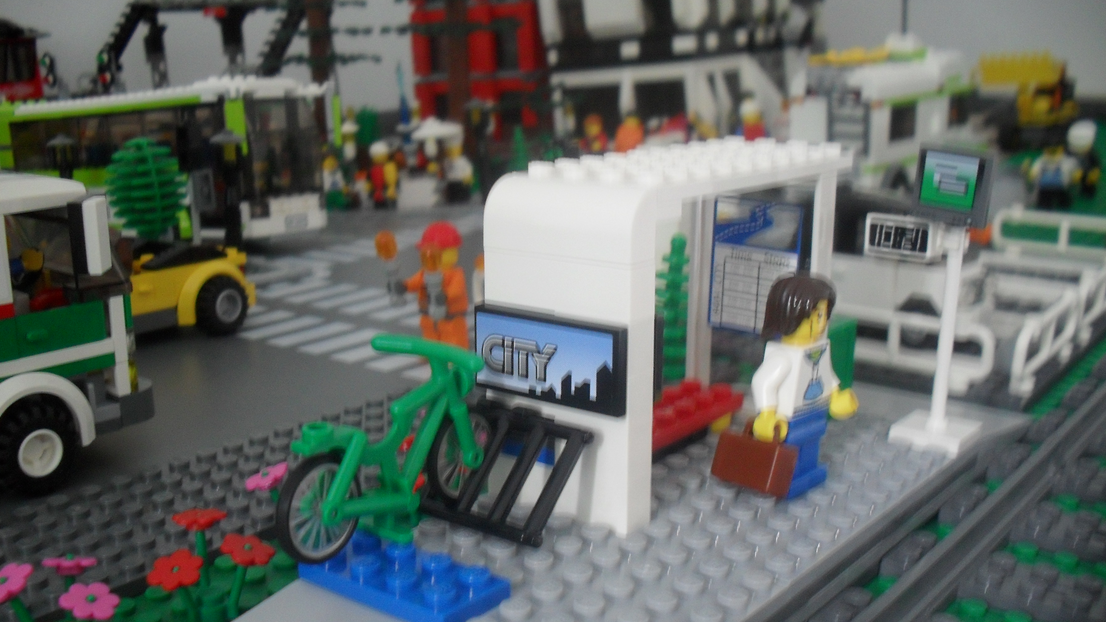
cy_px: 383
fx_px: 1144
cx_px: 544
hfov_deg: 51.6
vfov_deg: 30.3
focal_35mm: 39
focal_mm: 6.3
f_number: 3.2
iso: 200
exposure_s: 1/4
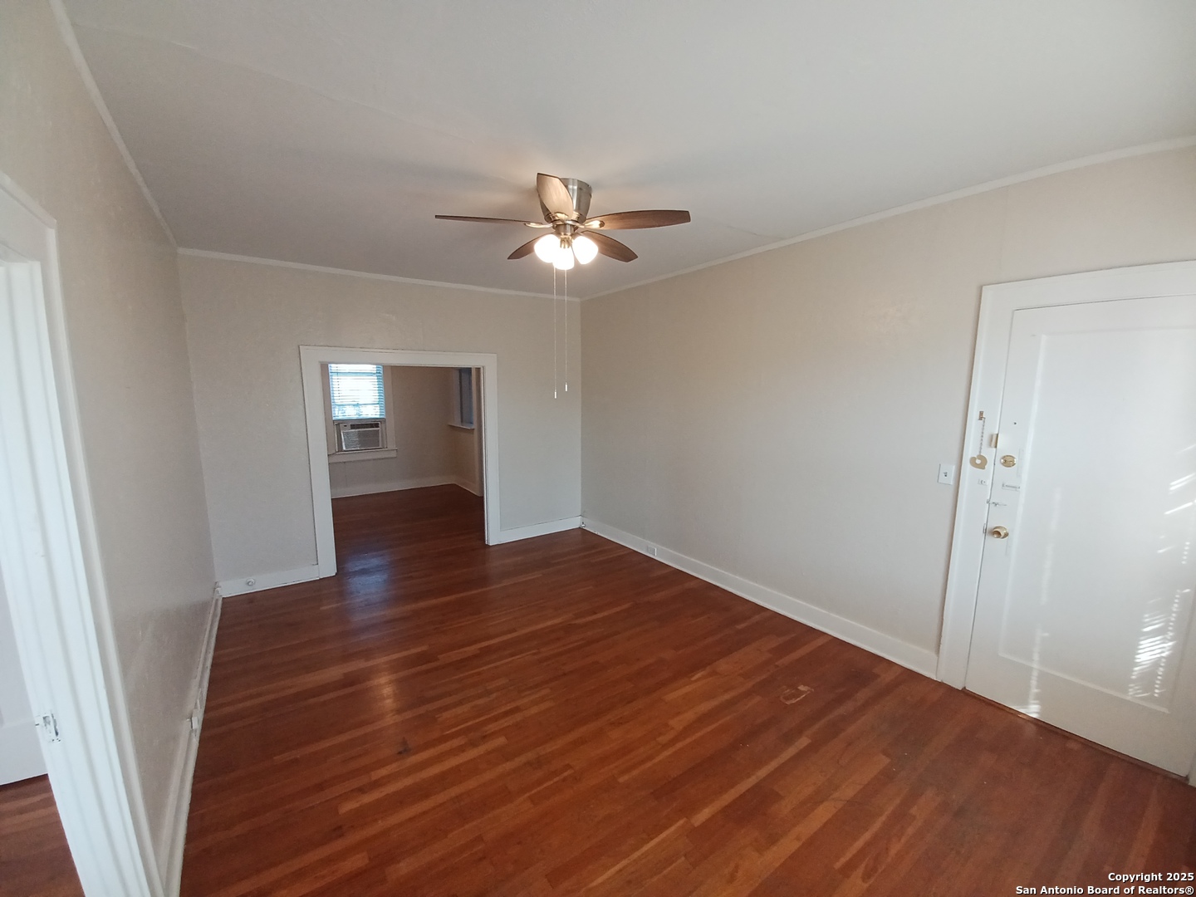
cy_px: 448
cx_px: 598
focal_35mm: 13
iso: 80
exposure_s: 1/60
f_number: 2.2
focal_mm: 1.42
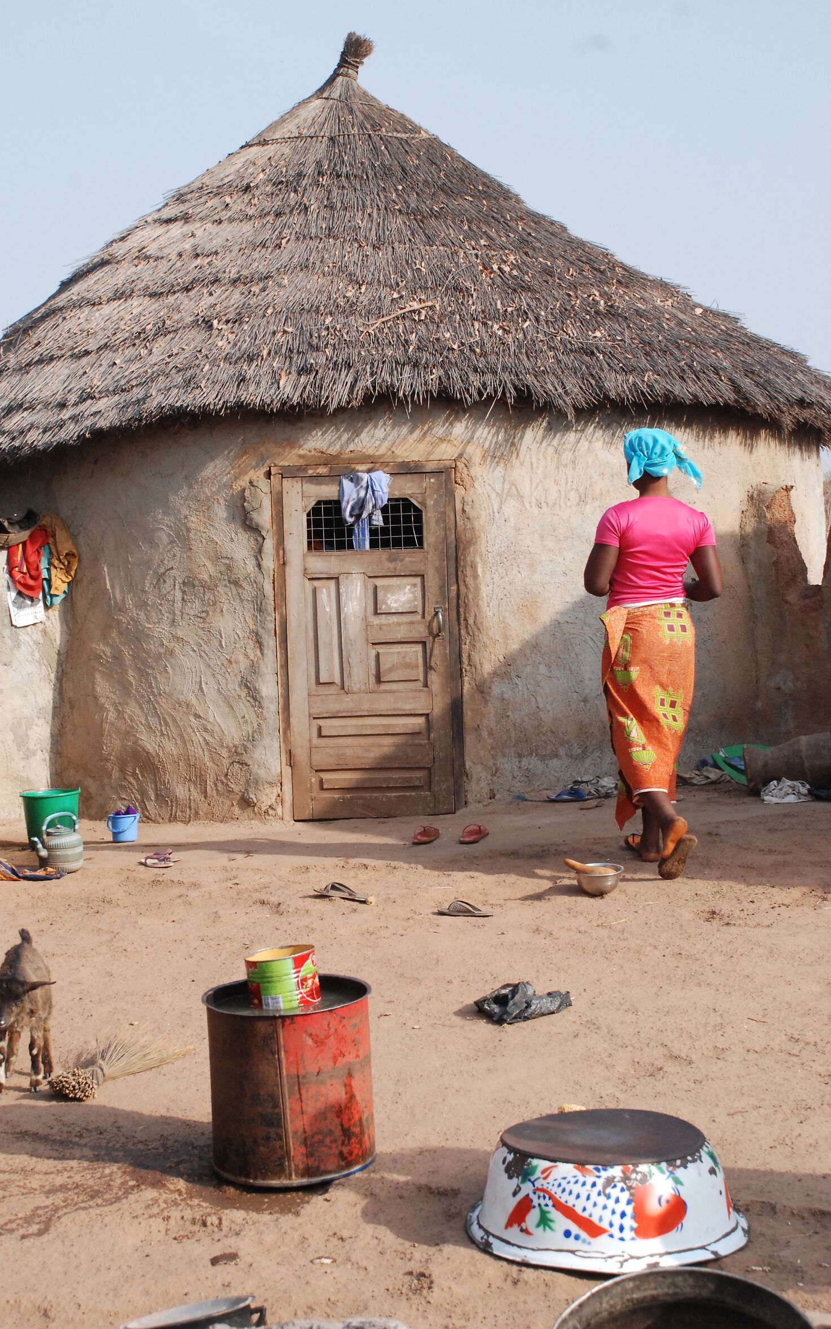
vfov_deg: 34.5
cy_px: 673
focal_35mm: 59
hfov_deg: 22.0
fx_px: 2138
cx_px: 381
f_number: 11
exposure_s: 1/500
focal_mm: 38
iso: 800
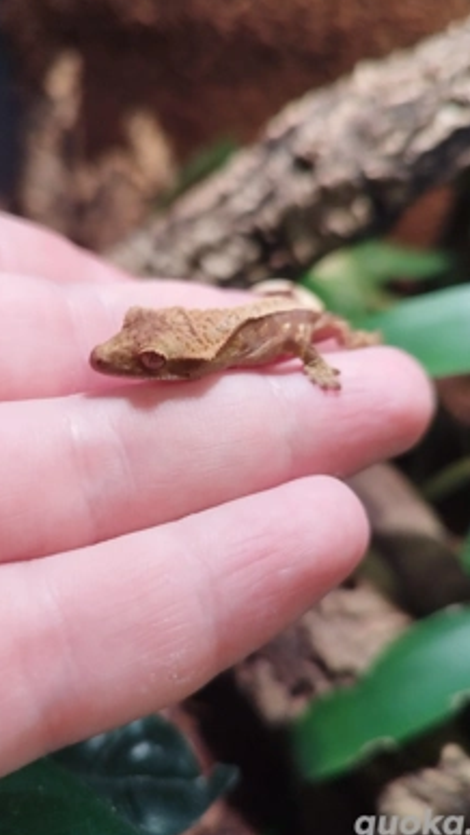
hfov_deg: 42.8
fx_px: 598
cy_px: 414
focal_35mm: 27
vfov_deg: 69.8
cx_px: 196
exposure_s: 1/50
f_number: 1.89
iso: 150
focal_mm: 5.89
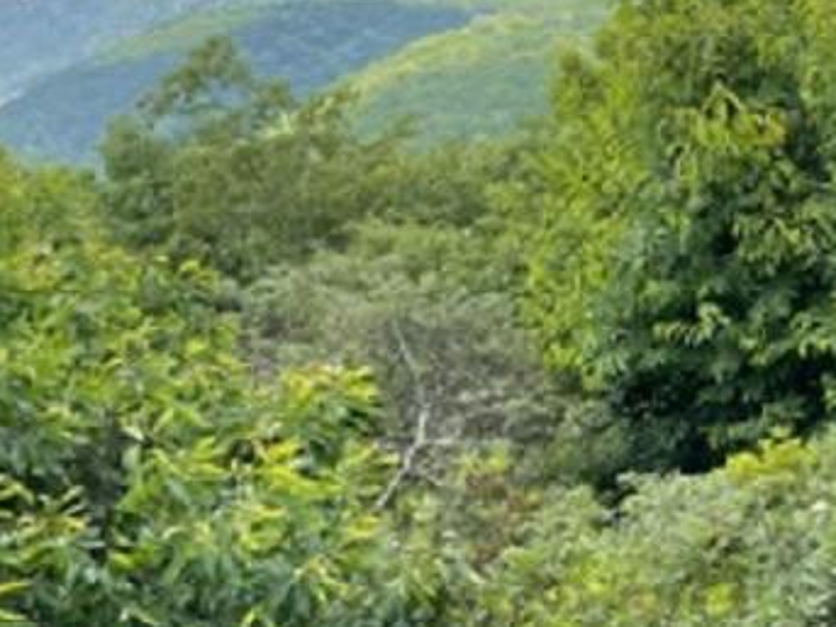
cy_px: 198
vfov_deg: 16.2
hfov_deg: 19.7
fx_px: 2197
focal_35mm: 91
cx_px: 1109
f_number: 1.6
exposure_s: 1/520
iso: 32
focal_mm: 4.2
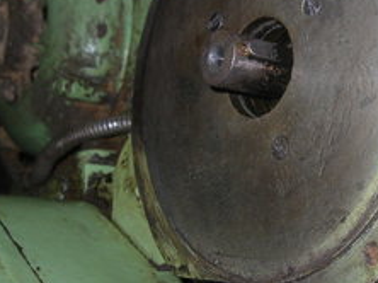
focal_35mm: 65
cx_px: 325
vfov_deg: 22.4
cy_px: 93
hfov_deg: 28.9
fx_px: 709
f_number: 2.7
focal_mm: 6
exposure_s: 1/60.1
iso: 50
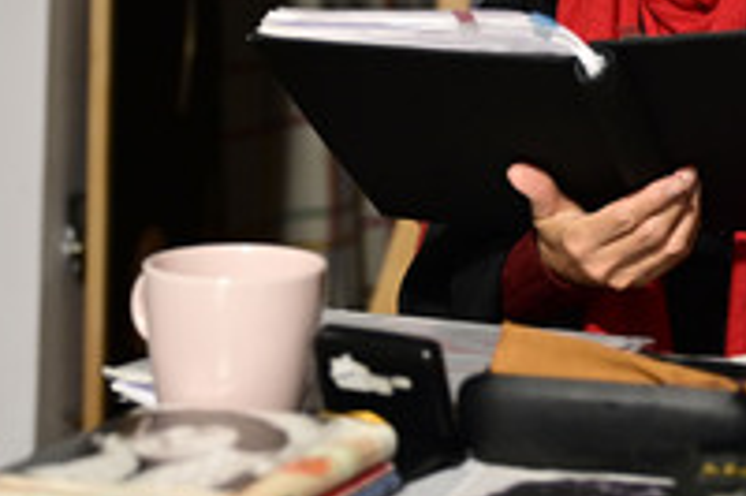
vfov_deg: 12.4
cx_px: 666
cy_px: -52
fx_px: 2236
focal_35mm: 108
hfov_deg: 18.6
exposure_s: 1/250
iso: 1250
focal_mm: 48
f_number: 3.2
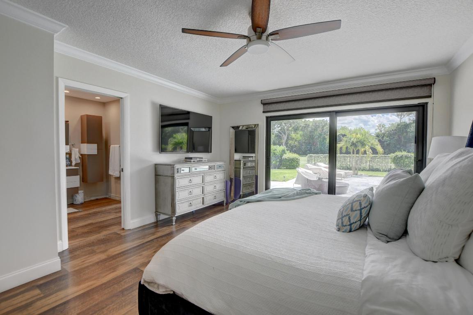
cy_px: 158
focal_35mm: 15
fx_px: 197
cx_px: 236
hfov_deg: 100.4
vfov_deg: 77.3
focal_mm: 10
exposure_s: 1/200
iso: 1000
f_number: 8
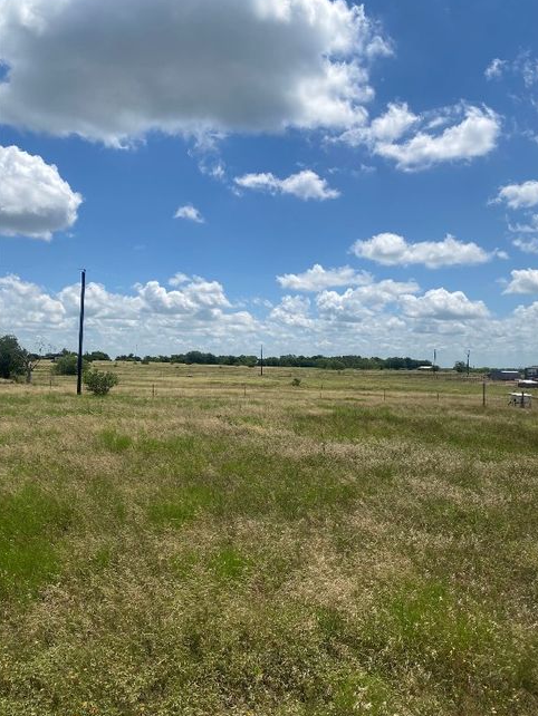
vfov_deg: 65.3
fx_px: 559
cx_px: 276
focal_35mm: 27
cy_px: 360
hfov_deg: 51.4
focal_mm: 4.25
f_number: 1.8
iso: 32
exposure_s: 1/5747
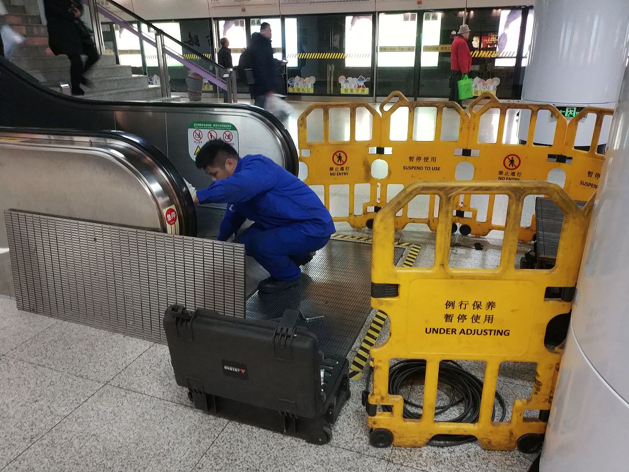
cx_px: 314
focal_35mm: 32
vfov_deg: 44.2
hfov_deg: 56.8
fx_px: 581
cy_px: 236
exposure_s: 1/17
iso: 619
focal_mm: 4.5
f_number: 2
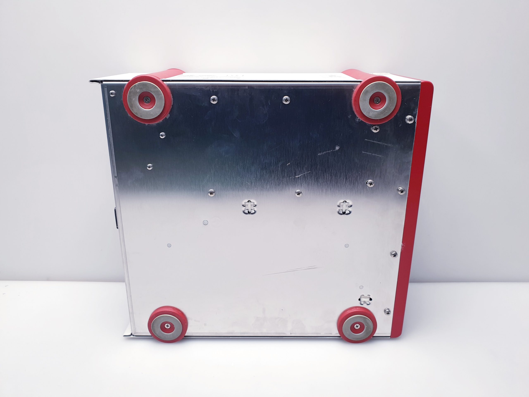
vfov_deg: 53.1
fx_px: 397
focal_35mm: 26
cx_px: 264
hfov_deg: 67.3
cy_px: 198
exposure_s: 1/50
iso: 80
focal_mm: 4.3
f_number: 2.4
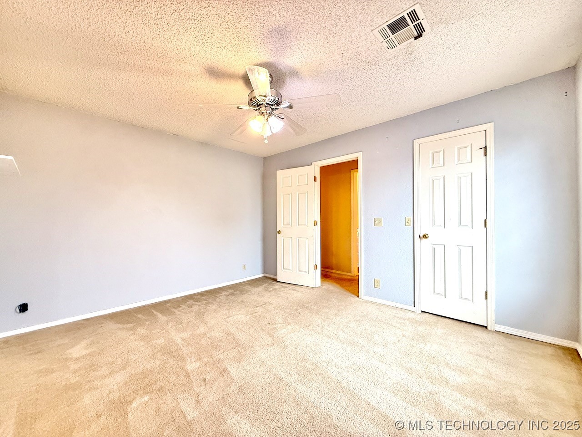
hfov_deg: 102.1
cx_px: 291
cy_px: 218
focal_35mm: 14
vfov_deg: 85.7
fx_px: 235
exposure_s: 1/120
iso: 640
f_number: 2.2
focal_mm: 2.22
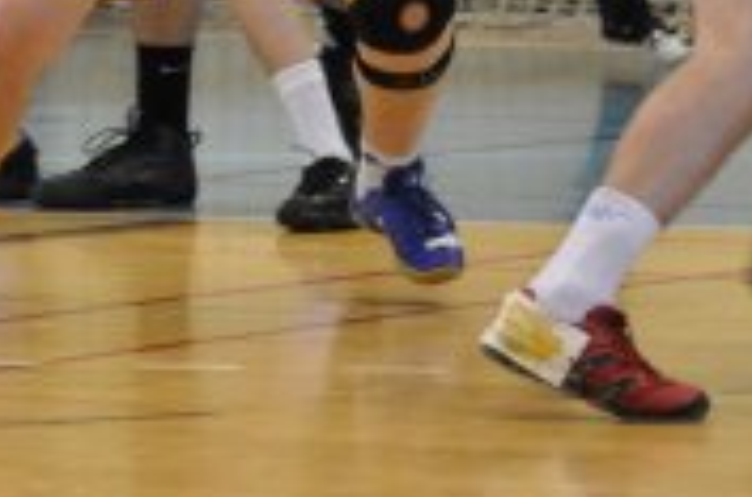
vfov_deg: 3.4
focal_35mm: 397
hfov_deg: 5.2
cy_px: -227
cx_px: 259
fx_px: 8261
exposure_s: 1/200
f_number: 4.2
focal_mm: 85
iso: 1600
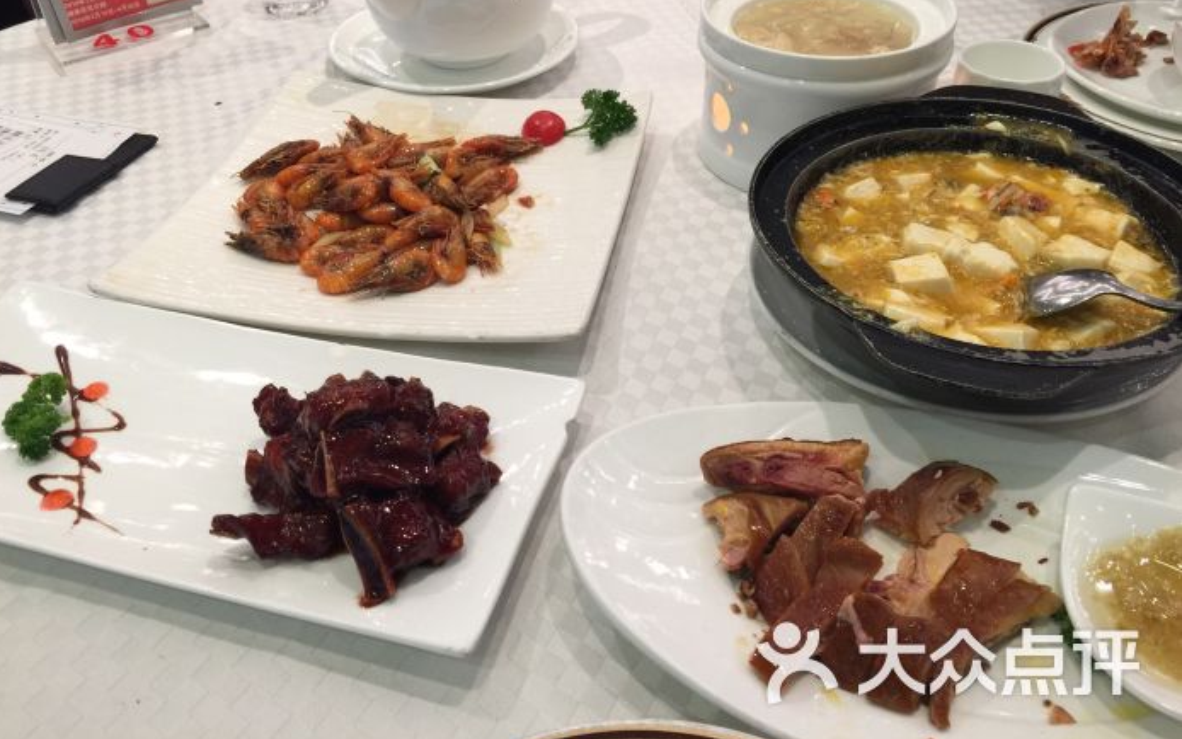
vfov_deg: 40.5
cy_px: 304
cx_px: 588
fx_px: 999
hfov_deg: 61.2
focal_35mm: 31
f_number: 2.2
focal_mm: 4.15
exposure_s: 1/33
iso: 50
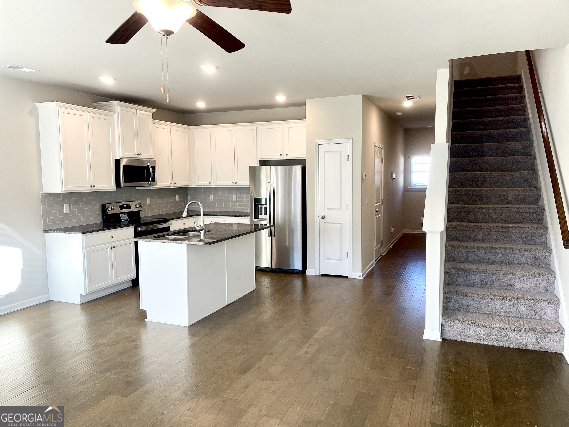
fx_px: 411
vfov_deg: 54.9
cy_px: 214
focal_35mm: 25
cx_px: 284
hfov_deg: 69.4
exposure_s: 1/120
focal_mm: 5.1
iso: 80
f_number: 1.6
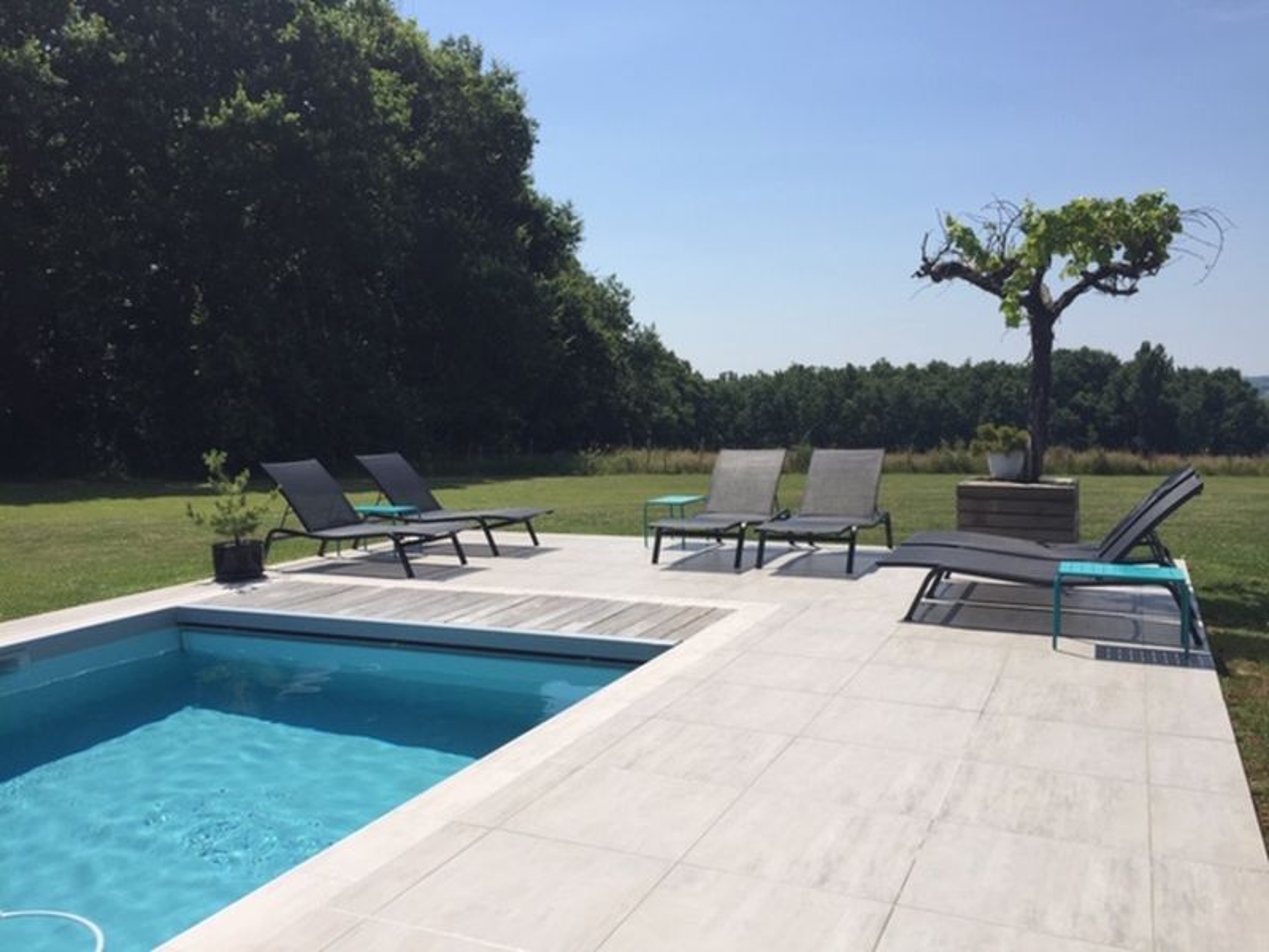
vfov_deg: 48.2
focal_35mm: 29
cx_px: 634
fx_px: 1063
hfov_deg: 61.7
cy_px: 476
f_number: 2.2
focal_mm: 4.15
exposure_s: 1/2639
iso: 32
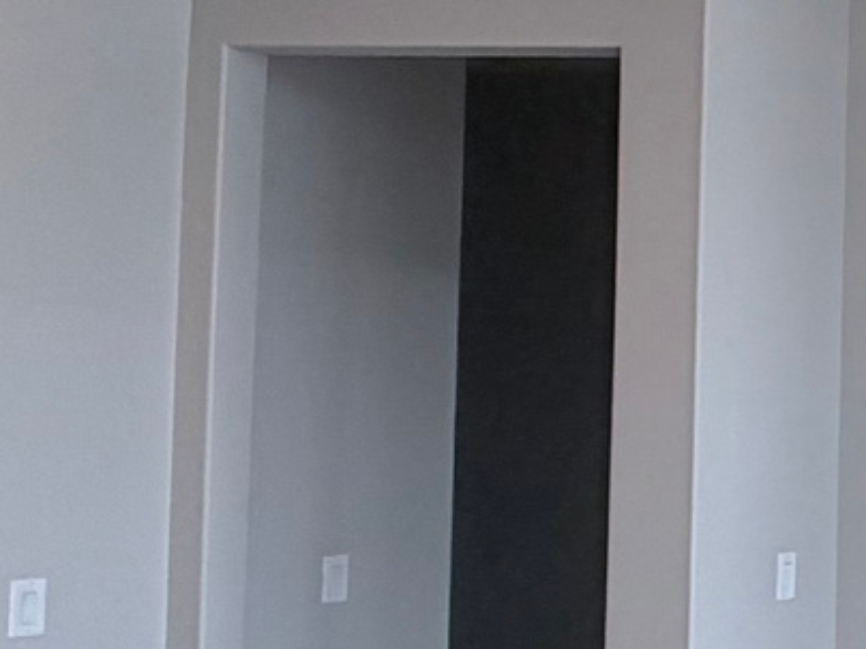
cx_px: 1893
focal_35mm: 71
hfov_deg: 16.8
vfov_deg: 20.7
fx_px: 1776
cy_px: 362
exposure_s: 1/130
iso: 50
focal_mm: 2.22
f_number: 2.2
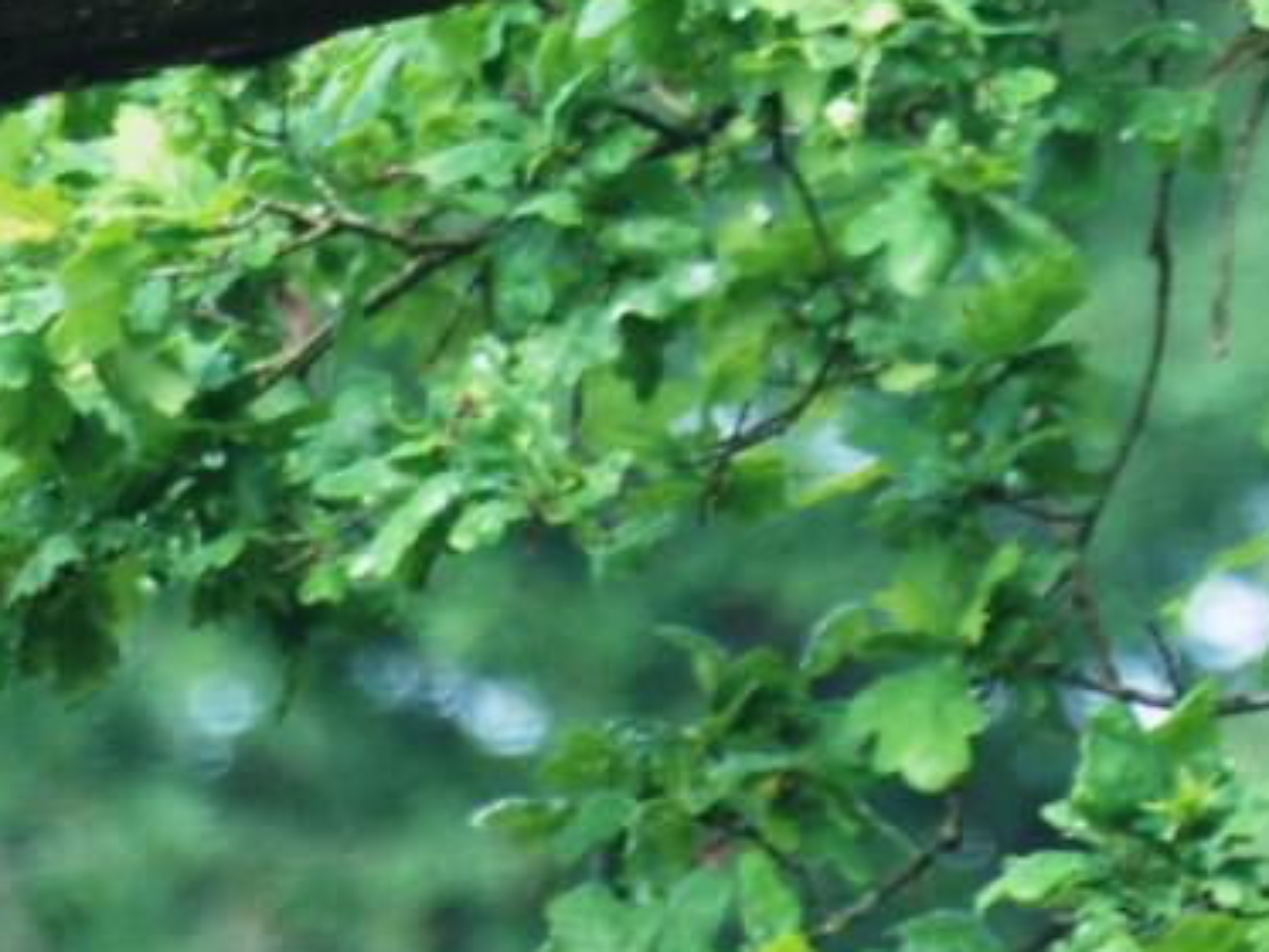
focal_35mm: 1856
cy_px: -753
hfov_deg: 1.1
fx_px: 68062
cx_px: 1507
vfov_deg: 0.8
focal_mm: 300
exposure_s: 1/160
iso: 400
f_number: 5.6
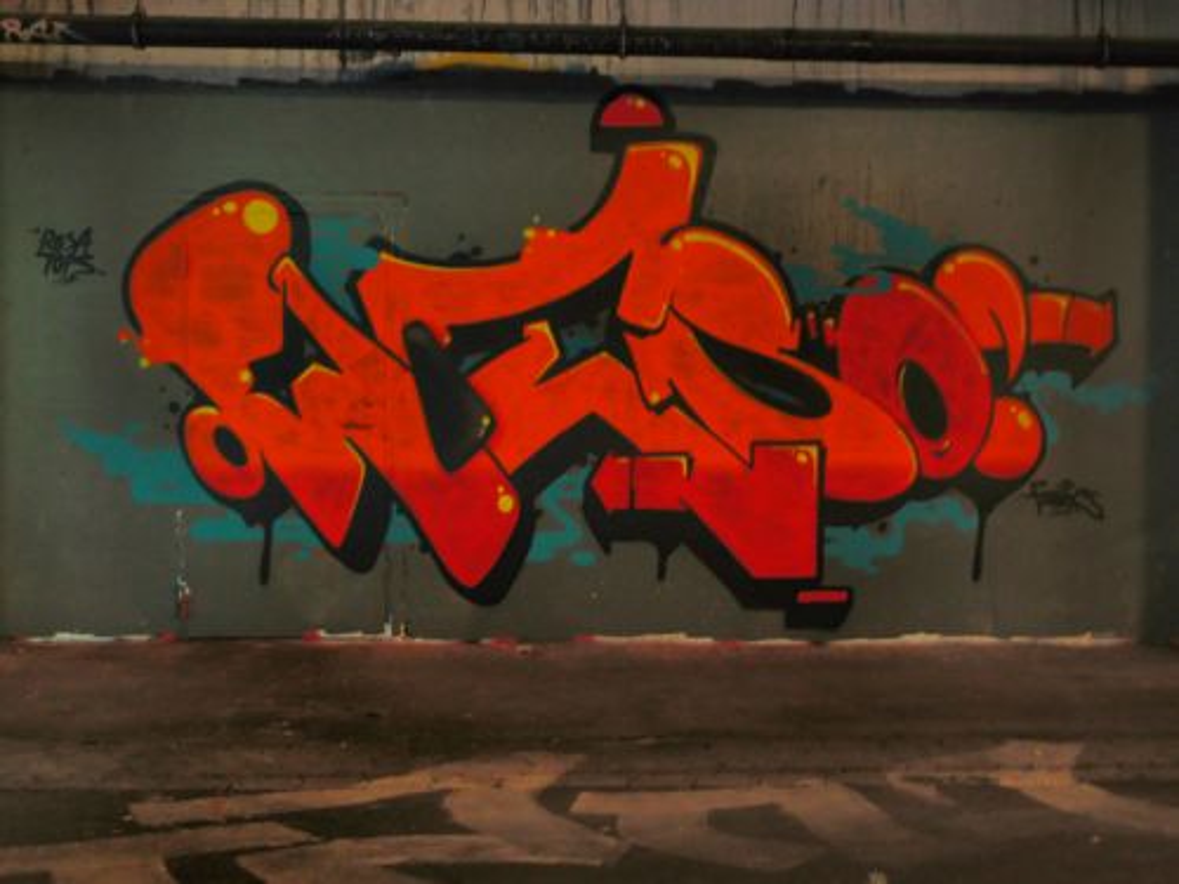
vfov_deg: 35.1
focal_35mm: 41
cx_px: 590
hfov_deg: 45.8
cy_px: 442
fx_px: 1396
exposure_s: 1/8
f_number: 2
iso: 200
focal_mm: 8.99
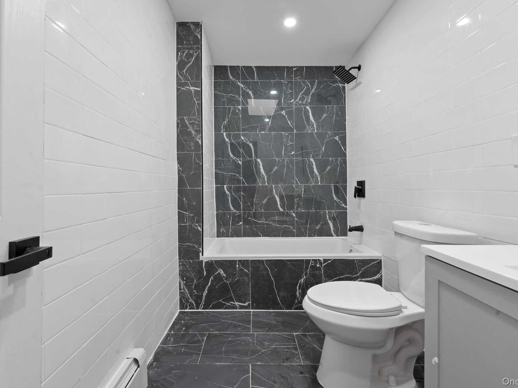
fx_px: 239
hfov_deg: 94.5
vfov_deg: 78.0
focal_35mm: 16
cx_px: 256
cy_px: 184
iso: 800
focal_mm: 14
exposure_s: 1/5
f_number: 10
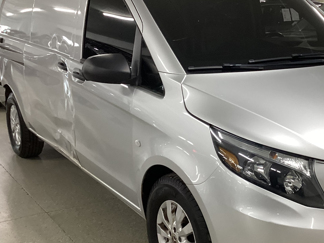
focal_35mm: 54
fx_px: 505
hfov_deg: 35.0
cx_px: 229
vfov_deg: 27.0
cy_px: 121
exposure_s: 1/50
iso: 160
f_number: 2.4
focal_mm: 3.3
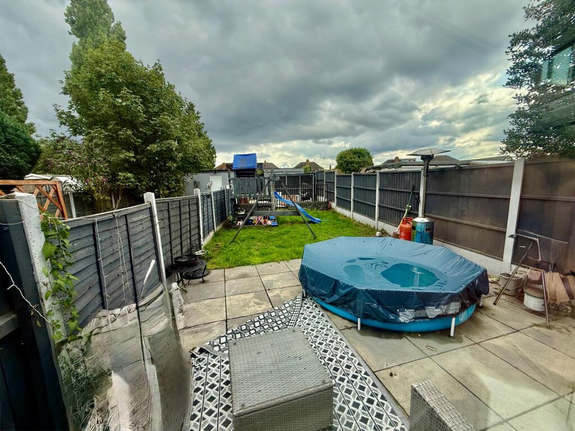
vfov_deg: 85.7
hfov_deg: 102.1
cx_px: 288
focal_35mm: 14
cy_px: 216
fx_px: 233
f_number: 2.2
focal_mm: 2.22
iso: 64
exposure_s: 1/734
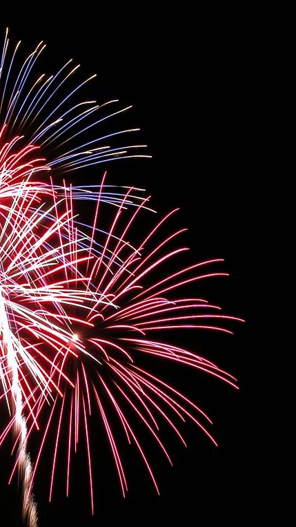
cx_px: -8
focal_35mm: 64
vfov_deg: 32.8
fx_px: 893
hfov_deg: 18.3
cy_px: 256
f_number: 8
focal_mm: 8.9
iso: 100
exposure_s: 2
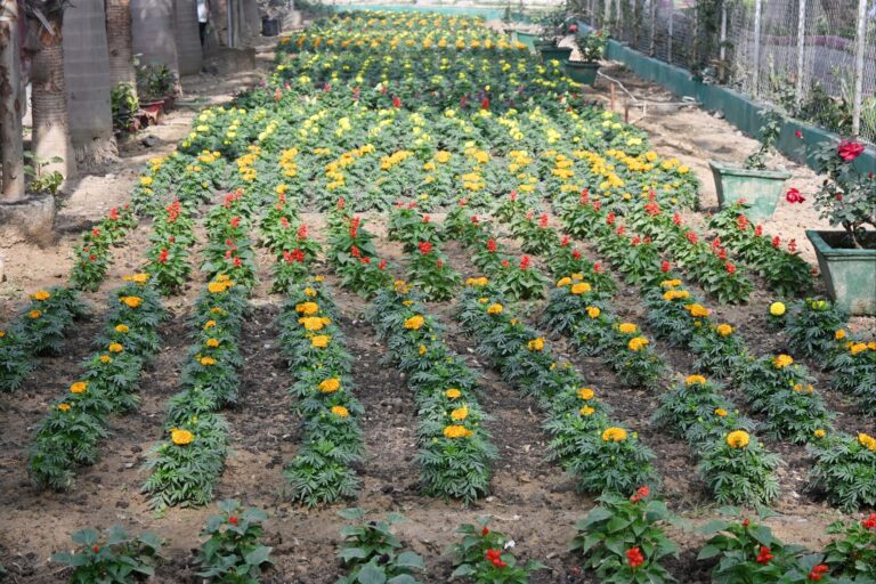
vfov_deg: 18.2
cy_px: 292
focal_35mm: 75
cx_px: 438
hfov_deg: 27.0
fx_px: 1825
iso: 125
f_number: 6.3
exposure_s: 1/250
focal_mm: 50
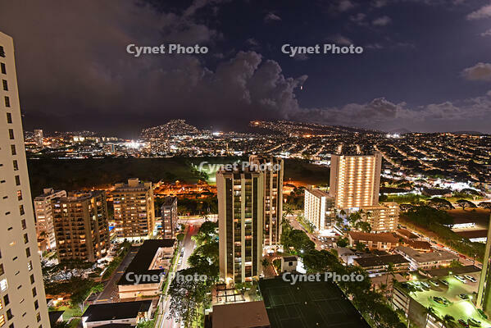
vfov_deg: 73.8
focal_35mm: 16
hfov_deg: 96.7
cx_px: 246
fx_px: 218
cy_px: 164
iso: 400
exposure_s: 5
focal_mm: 16
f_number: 6.3
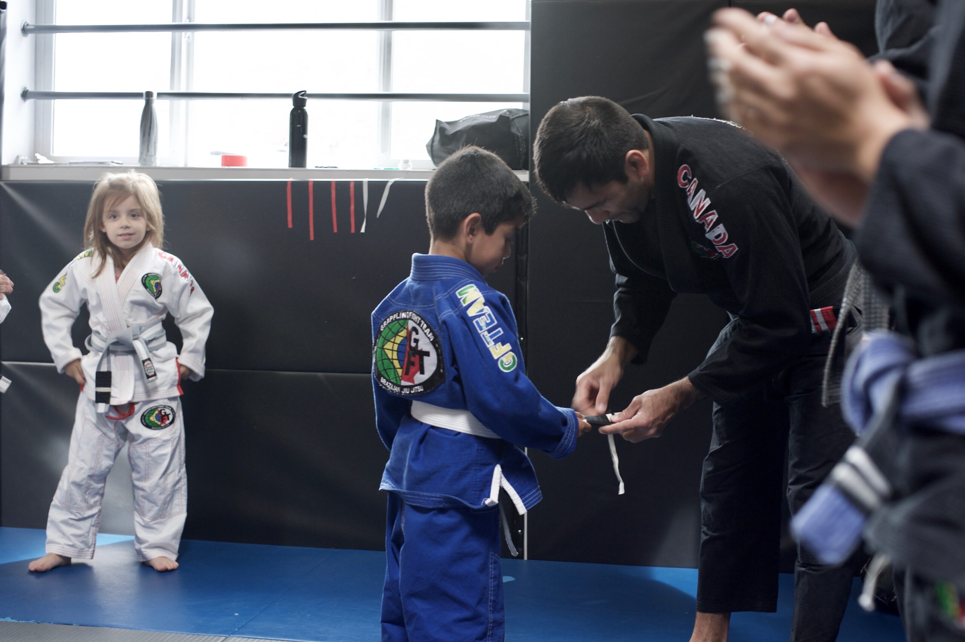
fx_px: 1339
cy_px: 321
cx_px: 482
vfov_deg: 27.0
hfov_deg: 39.6
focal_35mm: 50
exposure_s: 1/25
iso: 250
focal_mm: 50
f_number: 4
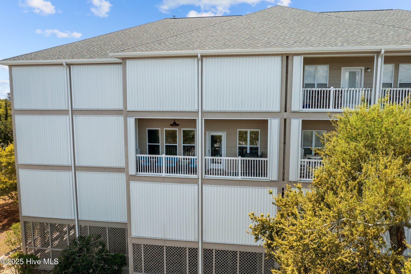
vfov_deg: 46.4
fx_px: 320
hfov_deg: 65.5
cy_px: 137
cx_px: 206
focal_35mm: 28
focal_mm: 10.26
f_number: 4
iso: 100
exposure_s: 1/120
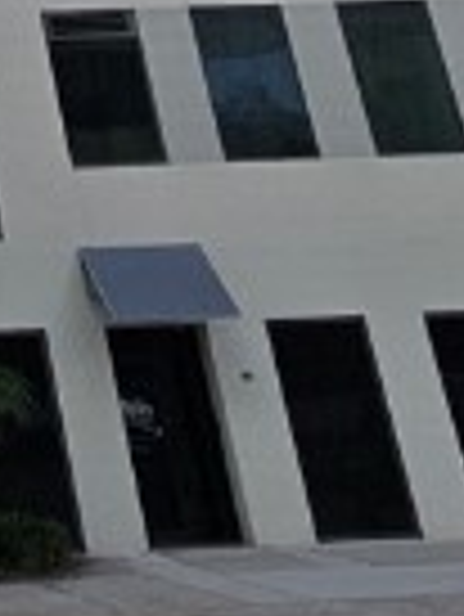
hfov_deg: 12.4
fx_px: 1731
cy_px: -773
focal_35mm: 97
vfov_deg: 14.7
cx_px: -604
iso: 50
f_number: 2.2
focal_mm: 2.2
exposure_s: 1/1472
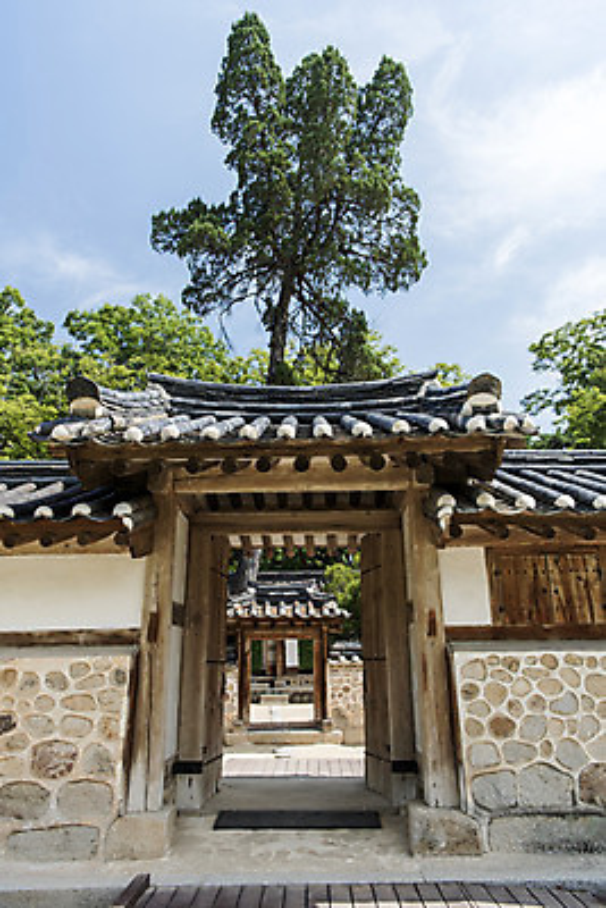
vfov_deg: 73.7
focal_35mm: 24
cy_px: 454
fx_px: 605
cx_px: 303
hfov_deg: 53.2
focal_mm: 24
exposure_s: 1/400
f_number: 3.5
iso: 160
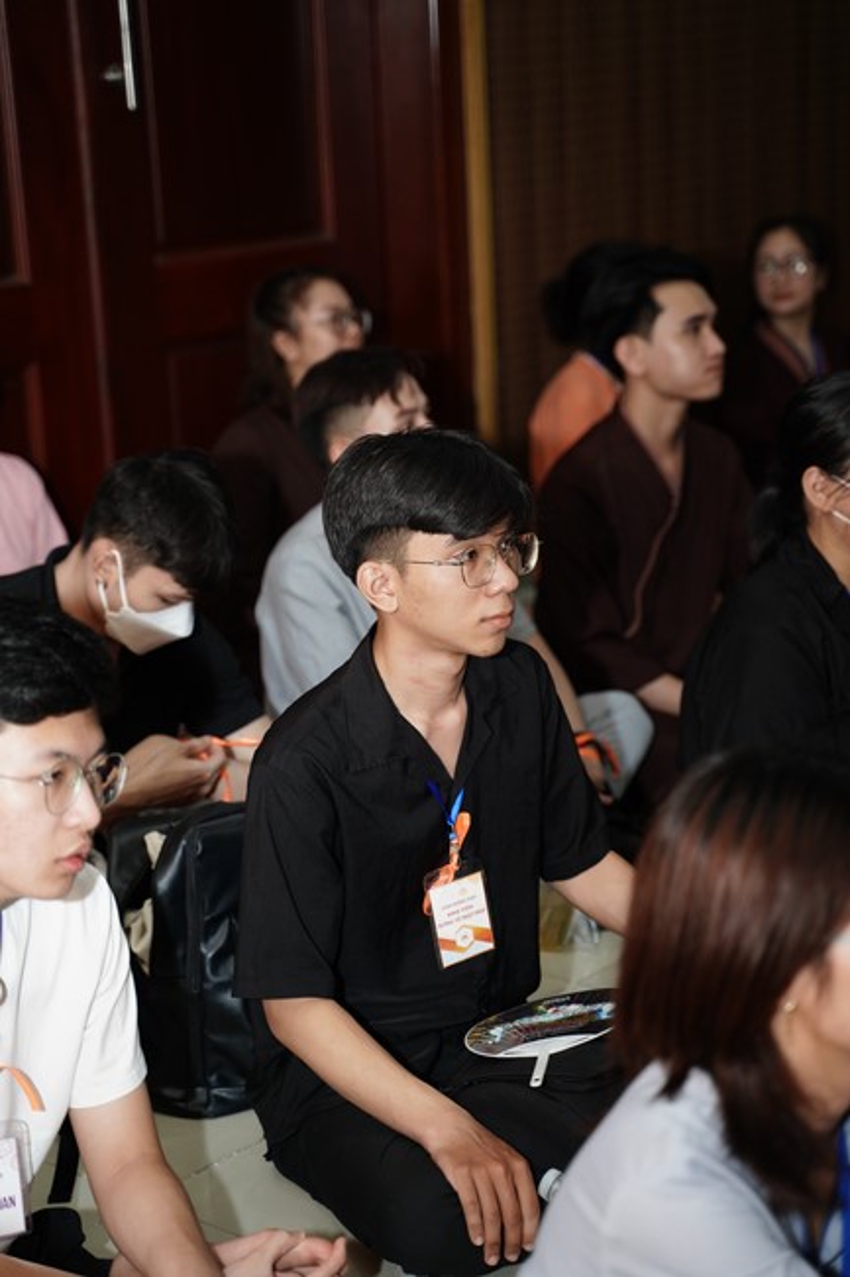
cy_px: 638
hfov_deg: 18.2
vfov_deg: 27.0
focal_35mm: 75
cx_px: 425
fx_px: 2657
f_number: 3.2
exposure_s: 1/160
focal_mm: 75
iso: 1000
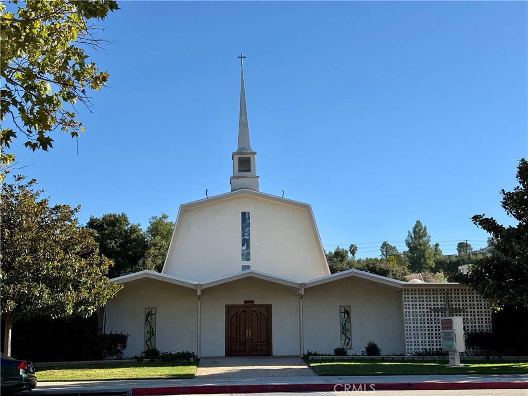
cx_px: 264
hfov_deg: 39.7
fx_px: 732
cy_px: 198
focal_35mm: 48
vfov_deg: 30.3
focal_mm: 6.76
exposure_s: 1/4049
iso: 64
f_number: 1.78
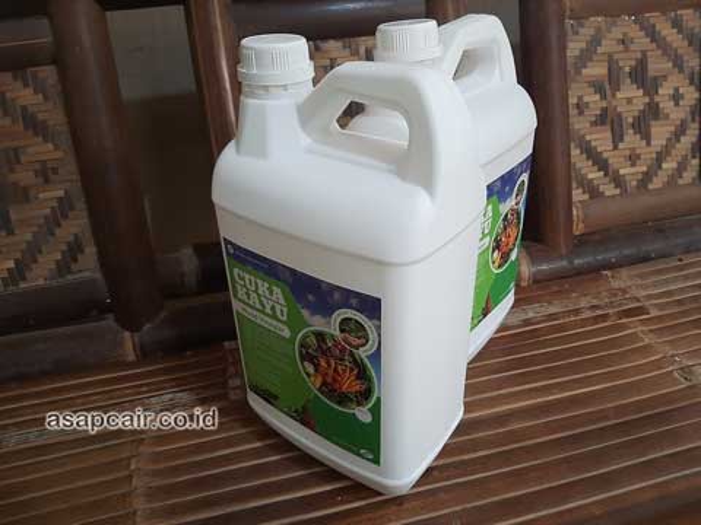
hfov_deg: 65.3
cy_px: 262
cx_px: 350
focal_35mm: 27
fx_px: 547
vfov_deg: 51.4
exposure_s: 1/25
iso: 400
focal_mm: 3.93
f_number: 1.7
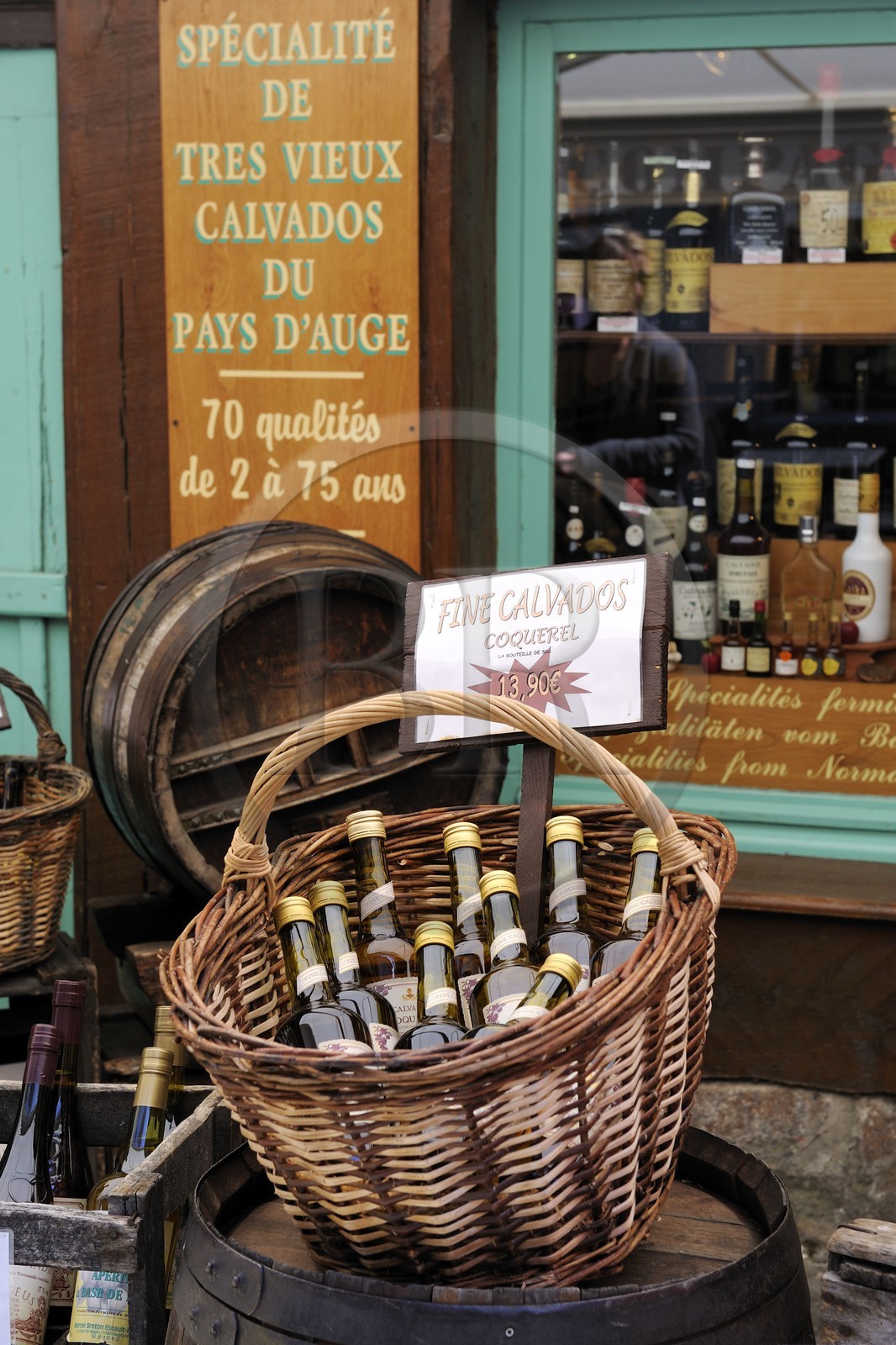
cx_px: 448
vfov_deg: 28.8
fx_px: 2614
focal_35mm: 70
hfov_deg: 19.4
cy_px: 672
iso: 200
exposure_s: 1/125
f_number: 8
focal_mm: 70
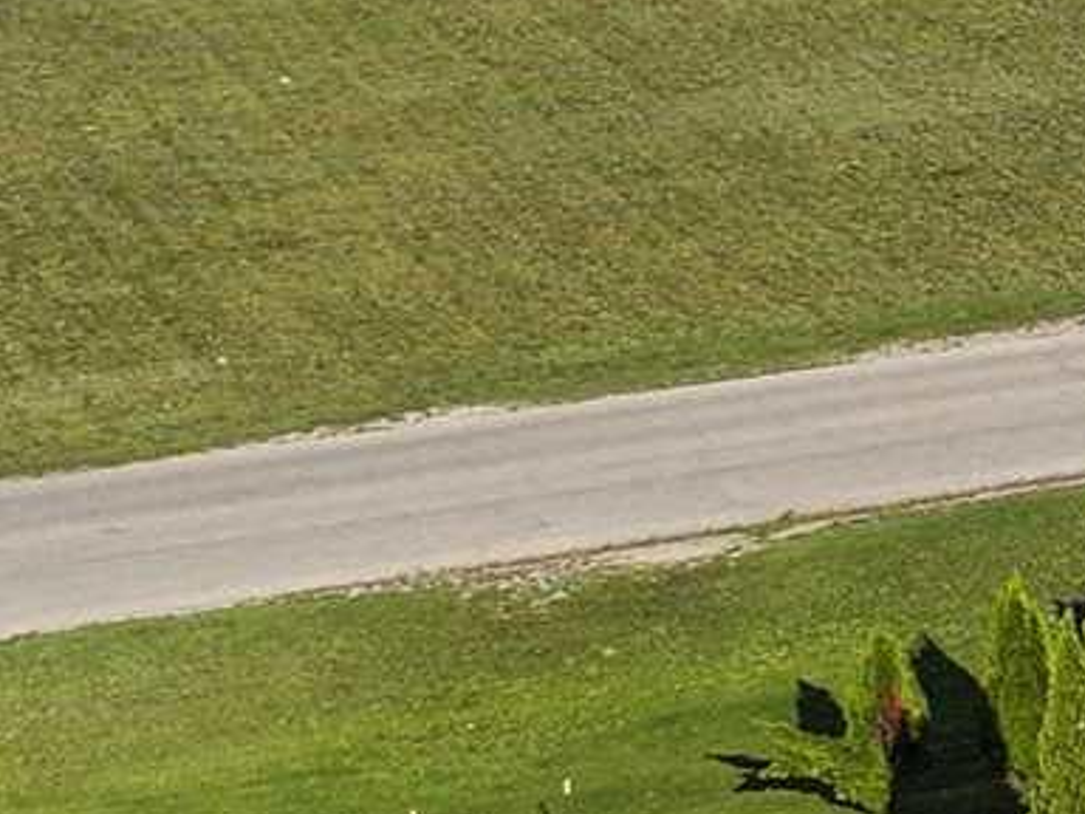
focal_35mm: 192
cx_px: 3343
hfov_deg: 8.5
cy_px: -301
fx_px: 6018
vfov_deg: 7.6
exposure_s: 1/120
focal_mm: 12.29
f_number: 4.5
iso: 100
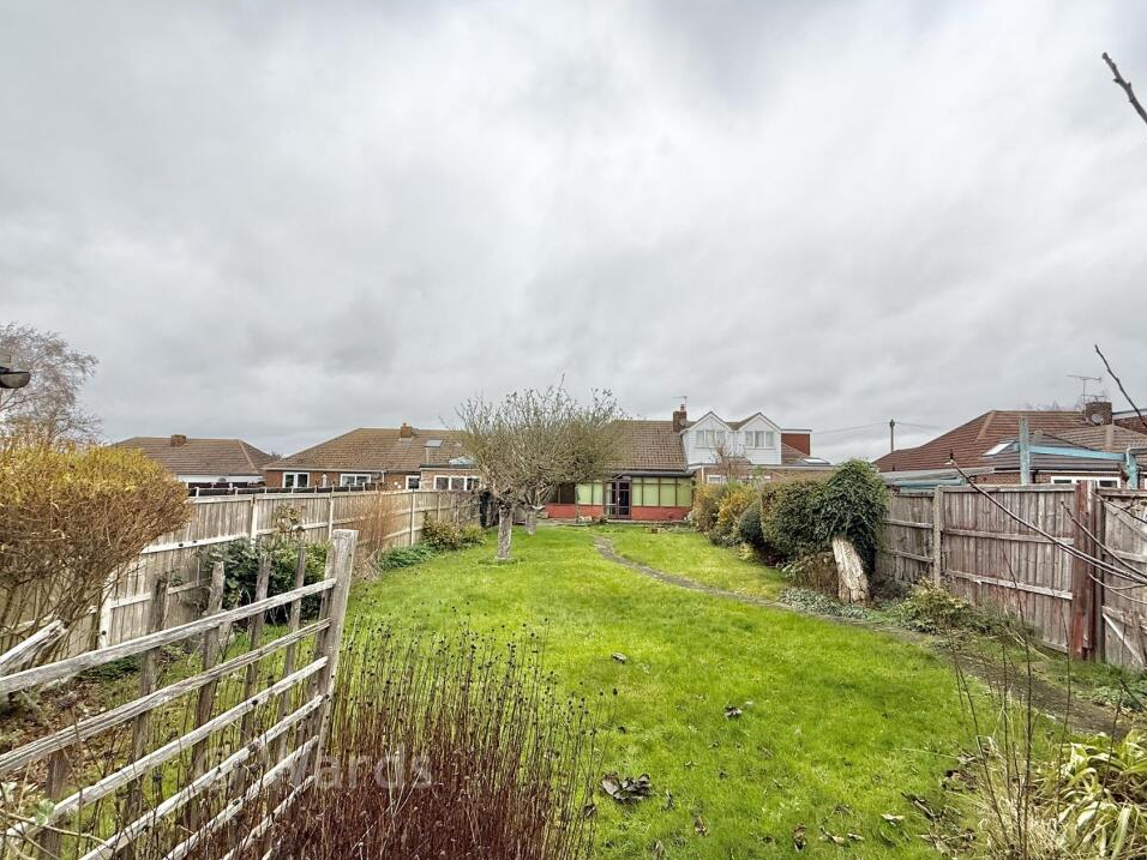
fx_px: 497
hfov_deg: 98.1
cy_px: 453
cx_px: 594
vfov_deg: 81.7
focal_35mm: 15
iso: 50
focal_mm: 2.22
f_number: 2.2
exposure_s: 1/245
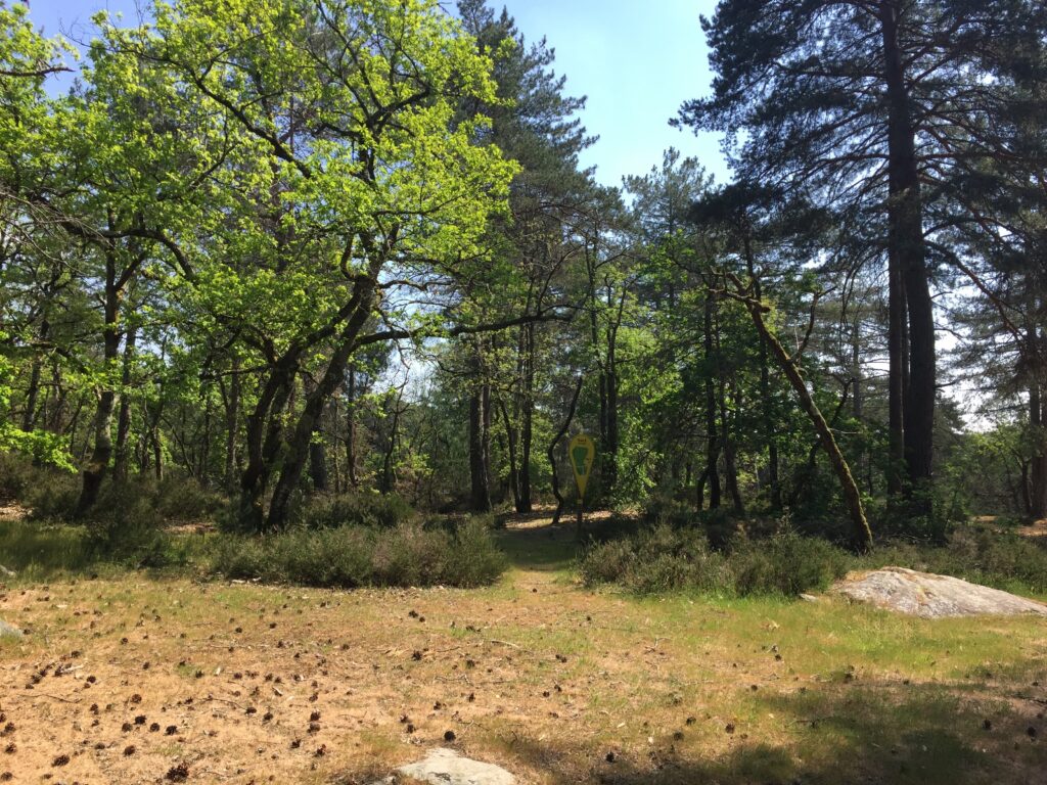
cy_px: 392
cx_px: 524
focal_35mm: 29
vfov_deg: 48.2
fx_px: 877
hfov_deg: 61.7
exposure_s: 1/824
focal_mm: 4.15
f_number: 2.2
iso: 32
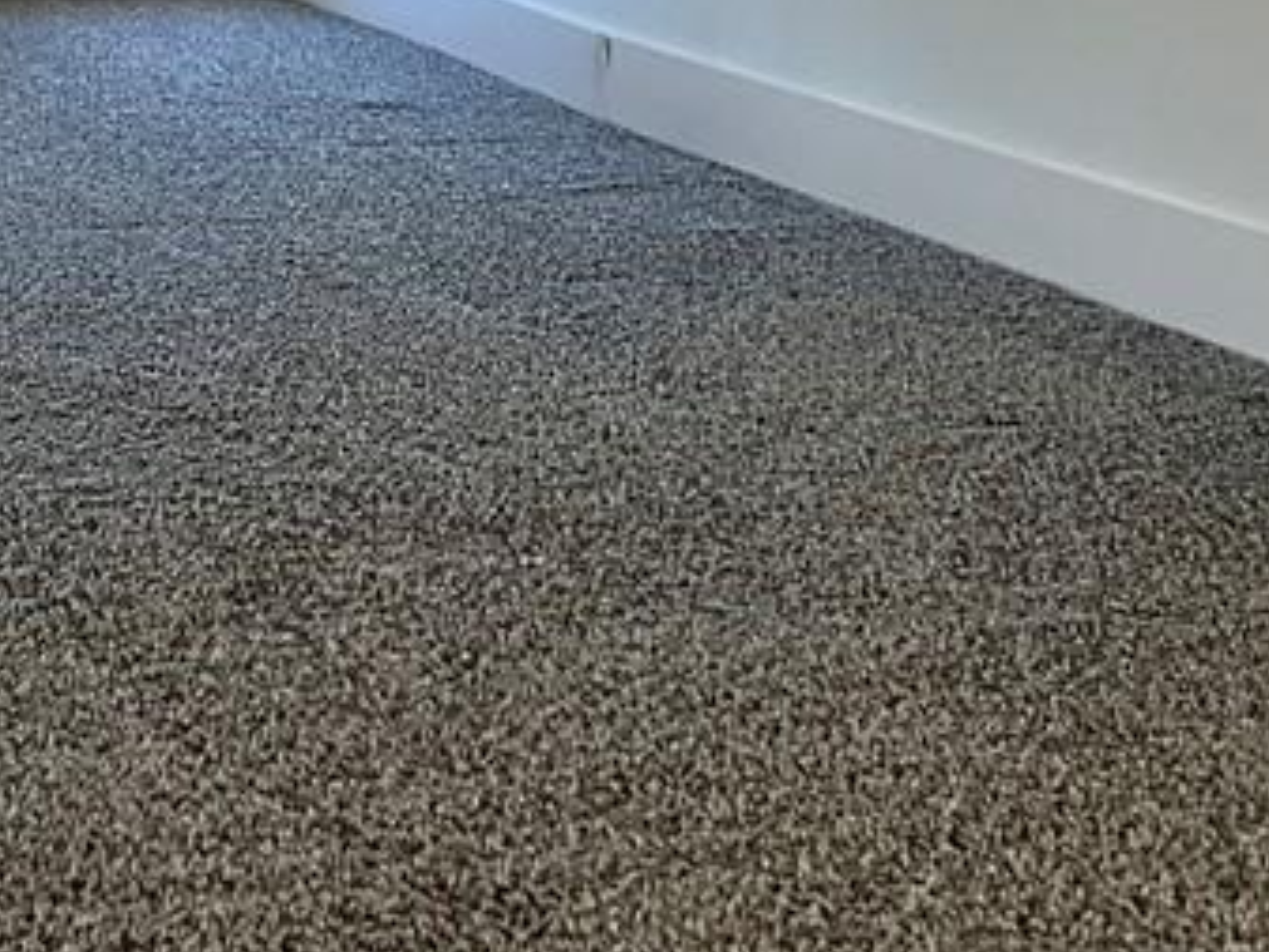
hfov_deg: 24.0
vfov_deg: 17.0
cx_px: 109
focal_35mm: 79
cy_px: -444
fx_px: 2897
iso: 200
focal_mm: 5.7
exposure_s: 1/60
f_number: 1.5
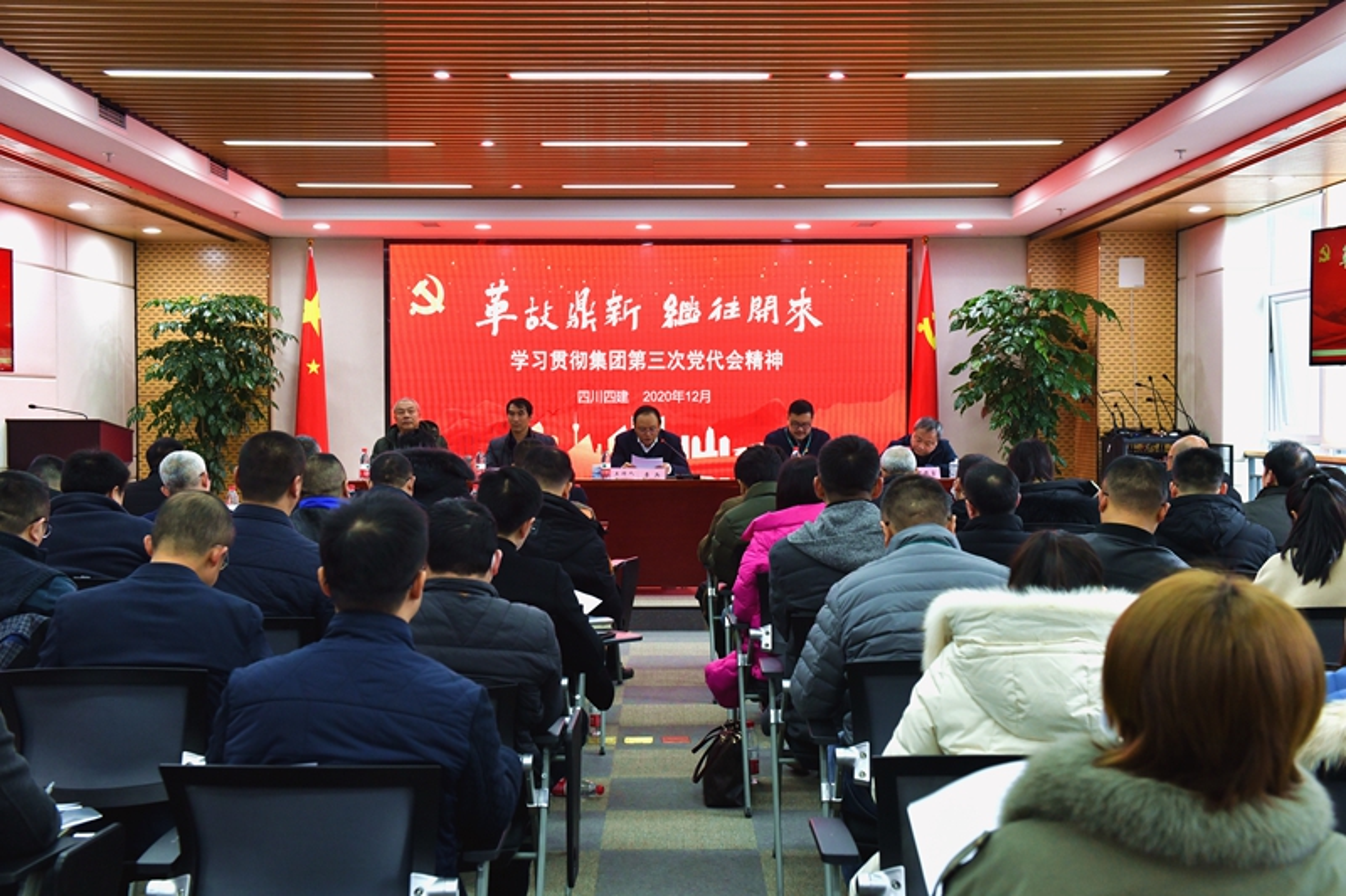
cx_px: 673
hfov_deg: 43.6
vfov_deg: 29.9
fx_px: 1682
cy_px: 448
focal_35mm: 45
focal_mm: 45
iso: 1250
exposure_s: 1/100
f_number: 6.3
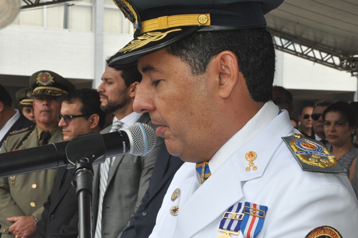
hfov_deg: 20.6
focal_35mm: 99
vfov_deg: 13.8
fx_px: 983
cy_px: 119
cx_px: 179
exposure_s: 1/200
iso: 800
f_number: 18
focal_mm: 66
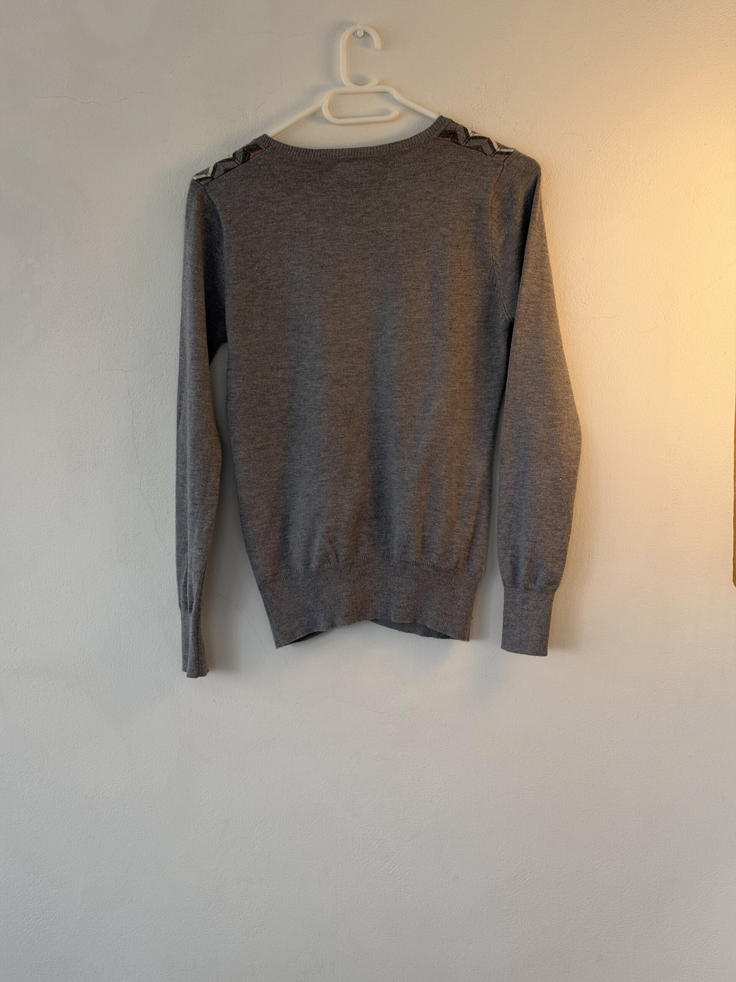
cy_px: 491
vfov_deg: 39.7
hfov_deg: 30.3
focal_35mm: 48
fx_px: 1361
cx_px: 368
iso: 50
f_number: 1.78
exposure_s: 1/121
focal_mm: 6.76
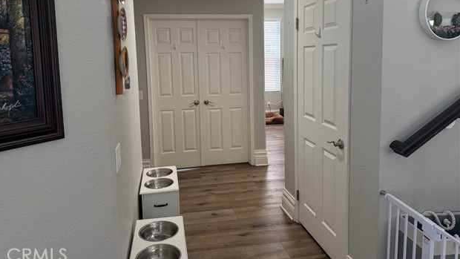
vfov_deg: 42.4
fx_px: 329
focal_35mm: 27
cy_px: 88
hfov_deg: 69.8
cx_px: 223
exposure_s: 1/120
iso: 320
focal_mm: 6.76
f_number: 1.78
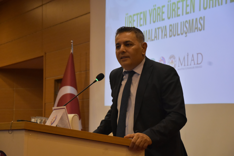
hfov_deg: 19.5
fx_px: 682
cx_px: 117
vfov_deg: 13.0
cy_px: 78
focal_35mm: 105
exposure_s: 1/250
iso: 4500
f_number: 5.3
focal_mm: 70
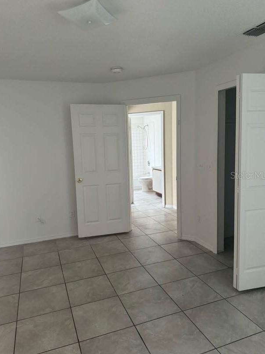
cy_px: 175
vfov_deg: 69.4
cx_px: 134
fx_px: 255
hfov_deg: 54.9
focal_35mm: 25
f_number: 1.78
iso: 640
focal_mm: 6.76
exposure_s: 1/60
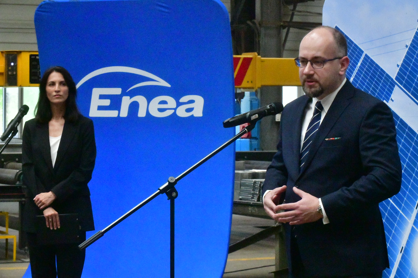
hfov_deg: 17.6
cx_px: 209
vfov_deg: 11.8
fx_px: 1347
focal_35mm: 116
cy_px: 139
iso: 25600
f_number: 22
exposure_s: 1/500
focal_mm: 116
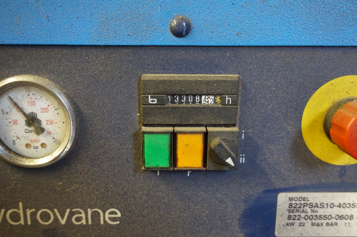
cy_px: 118
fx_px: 357
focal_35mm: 36
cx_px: 178
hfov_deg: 53.2
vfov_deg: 36.8
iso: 3200
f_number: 4.5
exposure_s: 1/40
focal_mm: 24
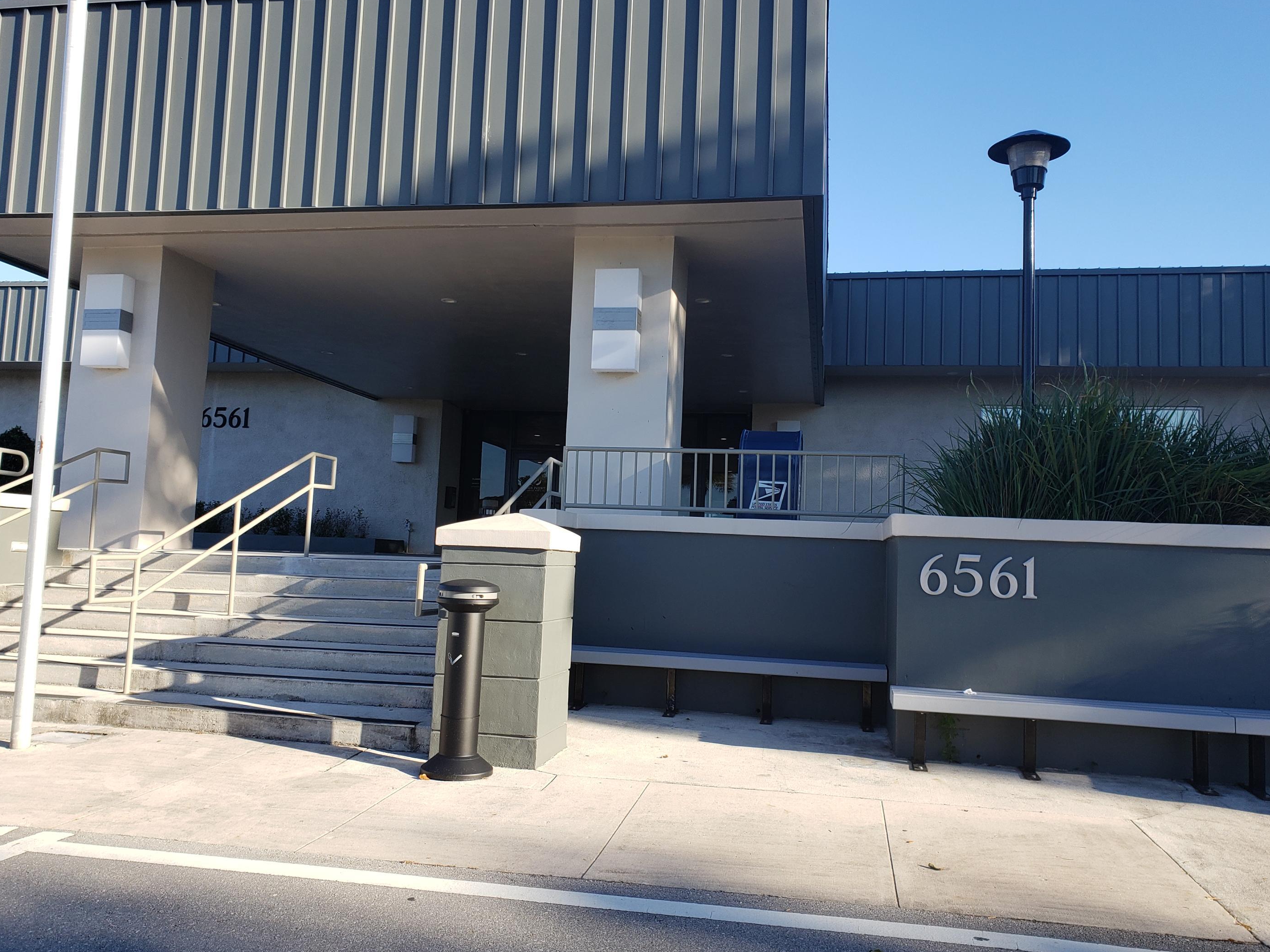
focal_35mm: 28
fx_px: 1027
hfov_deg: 63.4
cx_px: 637
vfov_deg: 49.7
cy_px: 455
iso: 50
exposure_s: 1/519
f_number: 2.4
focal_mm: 4.3
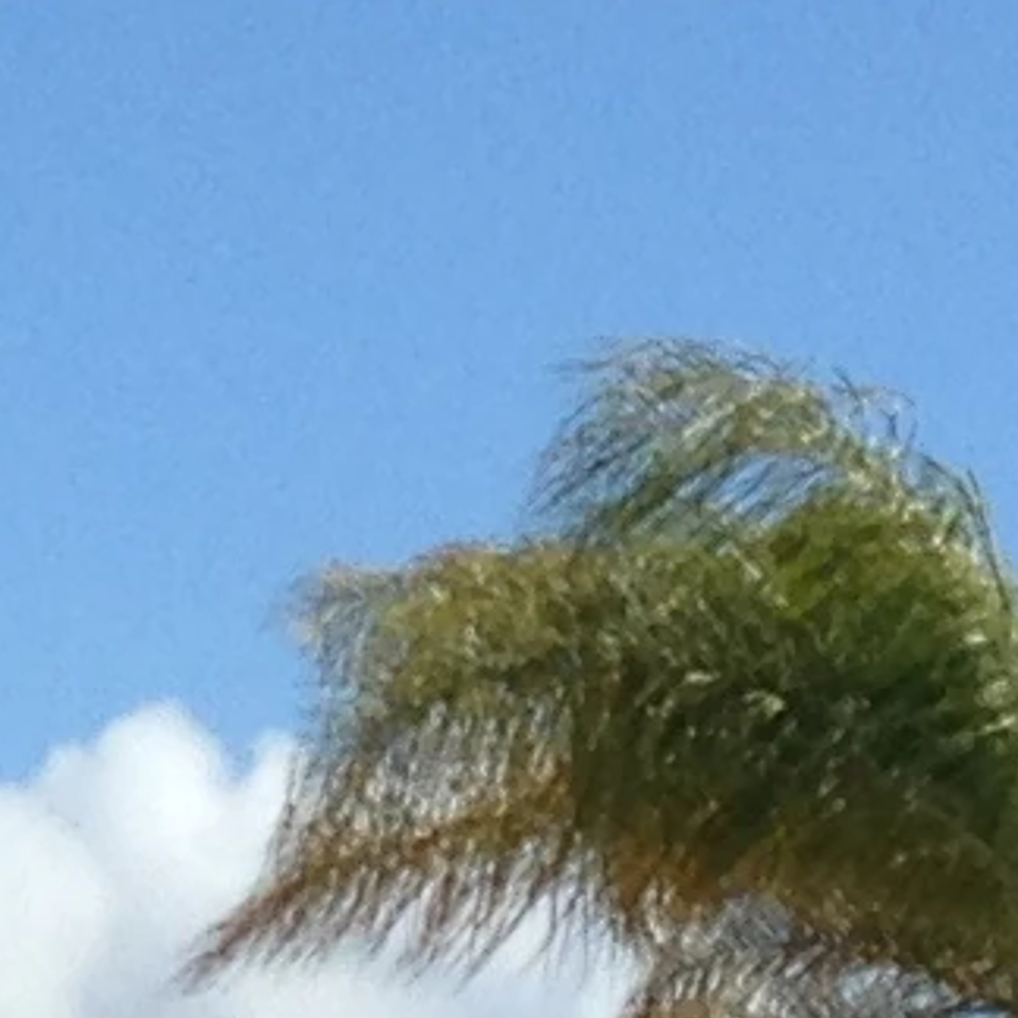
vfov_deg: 5.8
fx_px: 9782
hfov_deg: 6.0
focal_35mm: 294
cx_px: 295
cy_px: -946
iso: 50
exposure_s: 1/1869
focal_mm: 4.12
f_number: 2.4
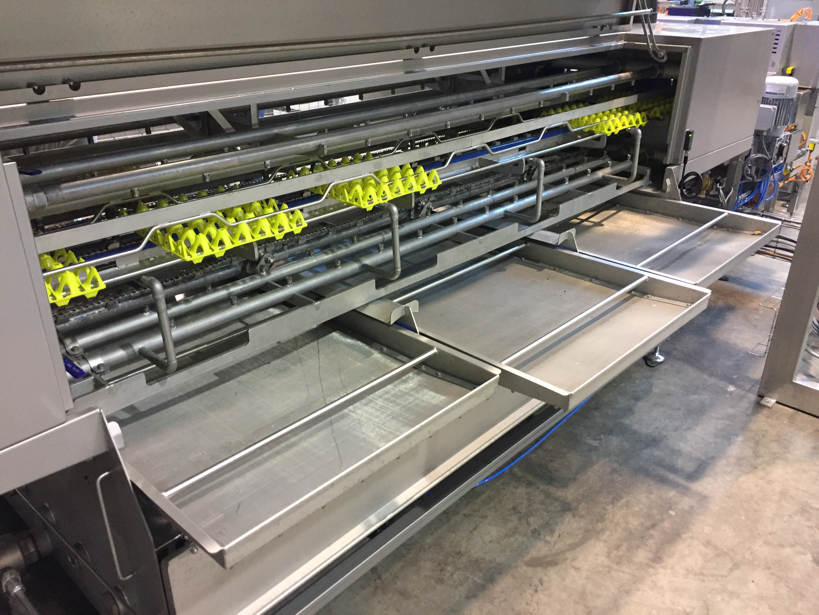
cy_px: 308
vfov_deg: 48.2
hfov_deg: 61.7
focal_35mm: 29
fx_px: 686
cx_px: 410
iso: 250
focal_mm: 4.15
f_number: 2.2
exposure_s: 1/20
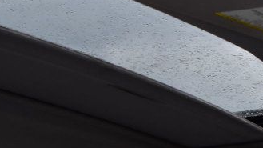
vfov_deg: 12.9
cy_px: 238
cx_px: 90
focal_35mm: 88
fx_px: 614
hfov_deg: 24.1
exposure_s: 1/80
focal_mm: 18
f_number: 8
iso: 400
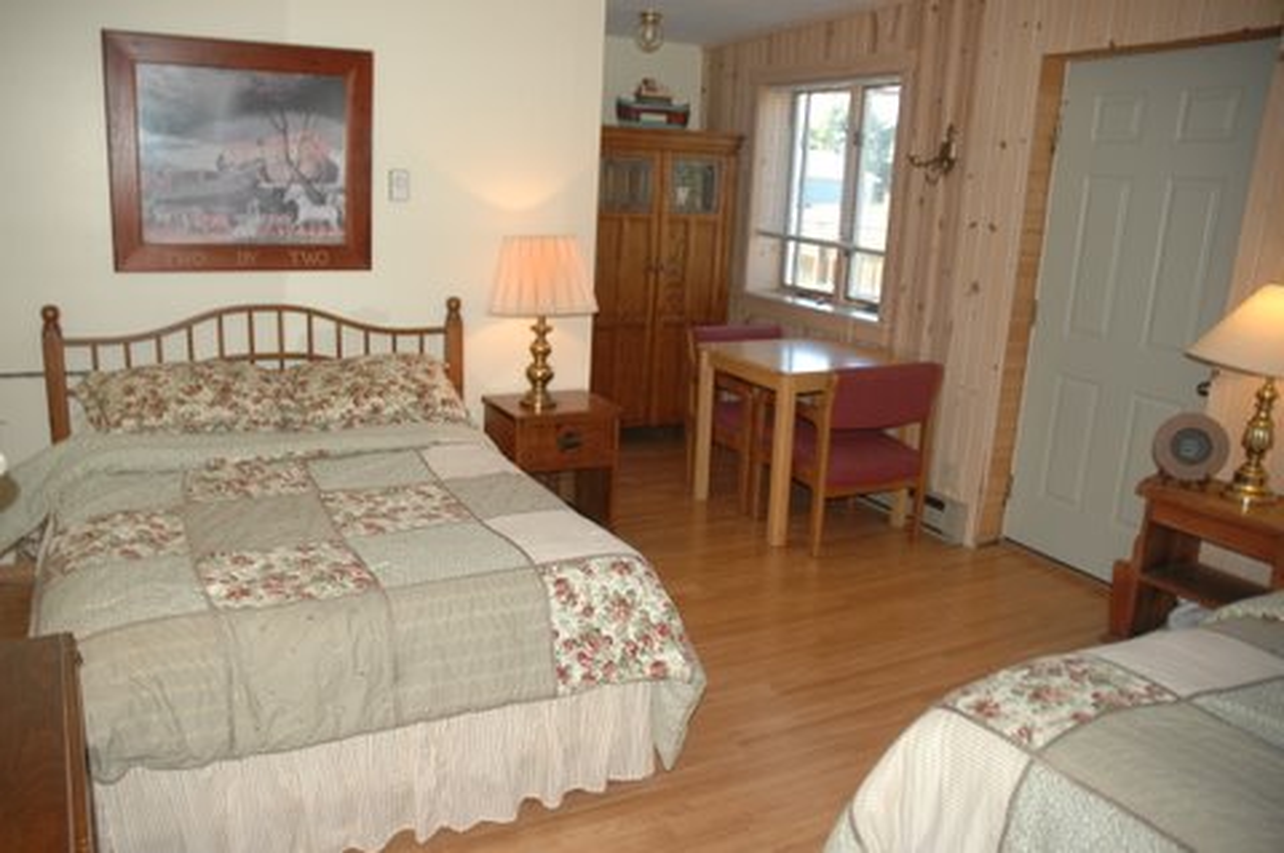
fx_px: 962
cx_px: 642
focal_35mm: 27
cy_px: 426
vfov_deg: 47.8
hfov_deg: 67.4
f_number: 3.5
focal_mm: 18
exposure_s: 1/60
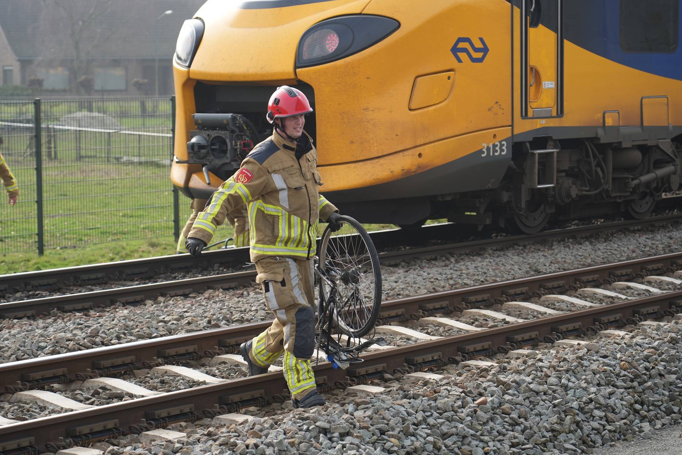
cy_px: 228
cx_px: 341
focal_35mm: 105
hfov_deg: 19.5
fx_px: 1989
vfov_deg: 13.0
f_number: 5
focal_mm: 105
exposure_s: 1/400
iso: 200
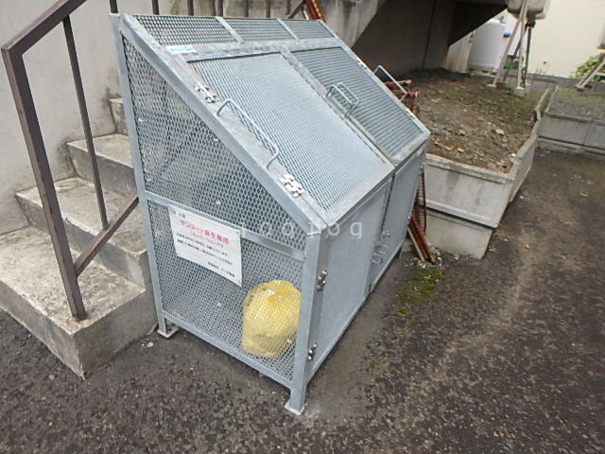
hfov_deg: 79.0
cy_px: 227
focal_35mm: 21
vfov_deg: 63.4
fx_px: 367
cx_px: 302
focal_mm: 3.7
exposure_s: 1/30
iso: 400
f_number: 3.5
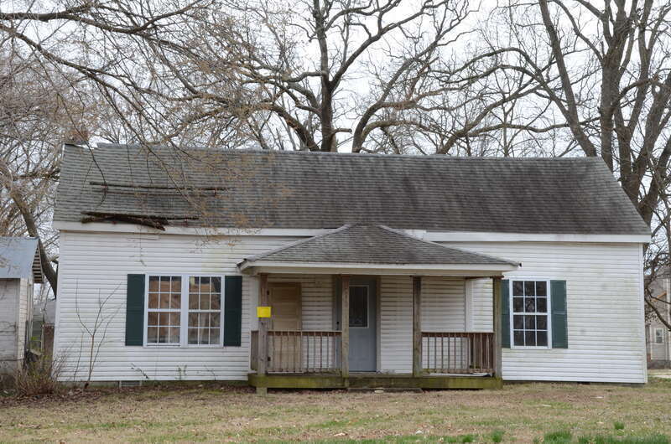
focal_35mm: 63
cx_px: 336
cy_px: 222
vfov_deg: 21.5
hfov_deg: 32.0
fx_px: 1172
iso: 200
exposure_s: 1/100
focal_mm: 42
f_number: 13
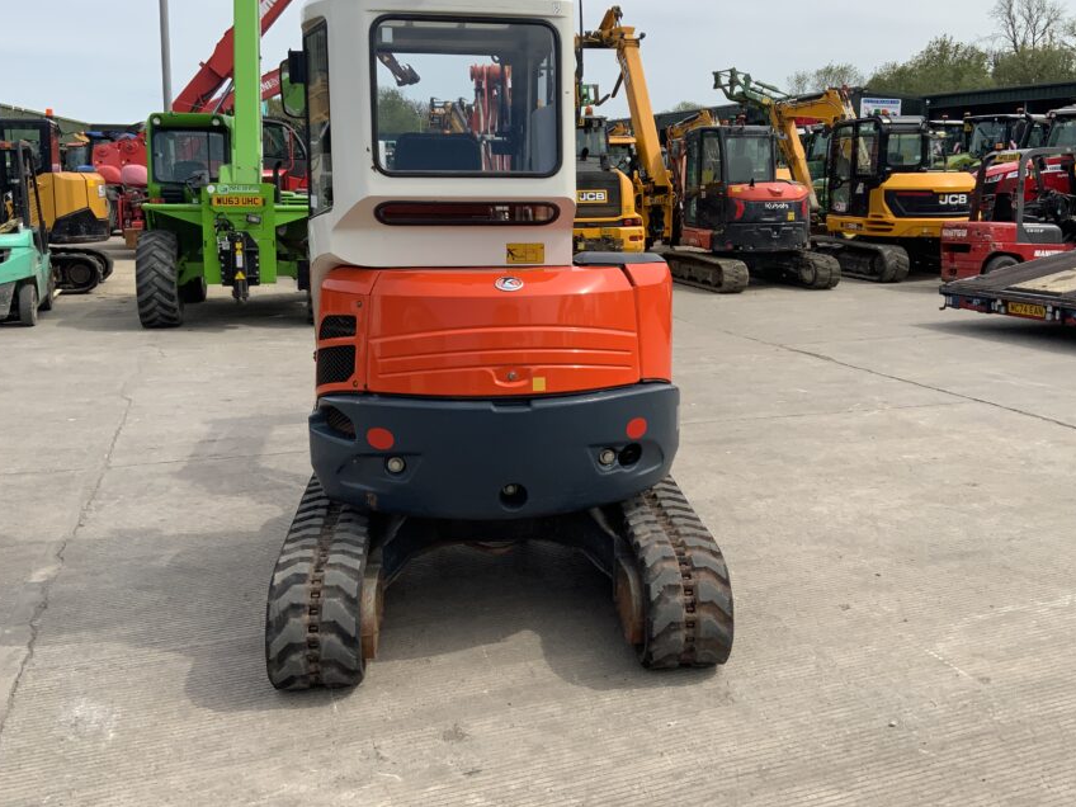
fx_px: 1088
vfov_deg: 40.5
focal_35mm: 35
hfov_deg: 52.6
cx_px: 574
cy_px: 322
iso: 16
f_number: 1.8
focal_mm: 3
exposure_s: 1/1984
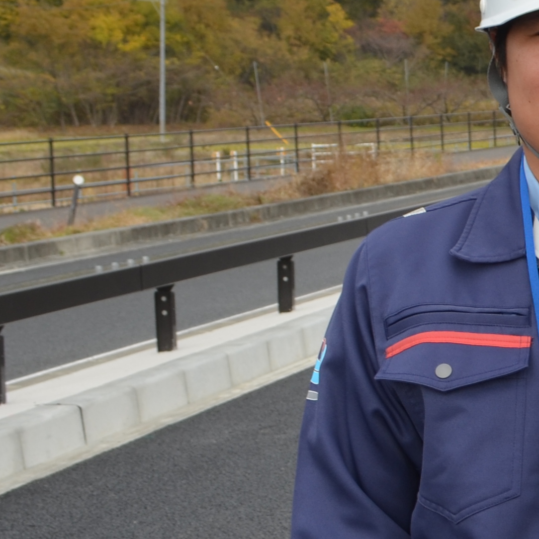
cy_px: 333
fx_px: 2061
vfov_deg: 14.9
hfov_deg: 13.4
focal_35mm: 117
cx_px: 960
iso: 100
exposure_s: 1/200
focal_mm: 20
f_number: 8
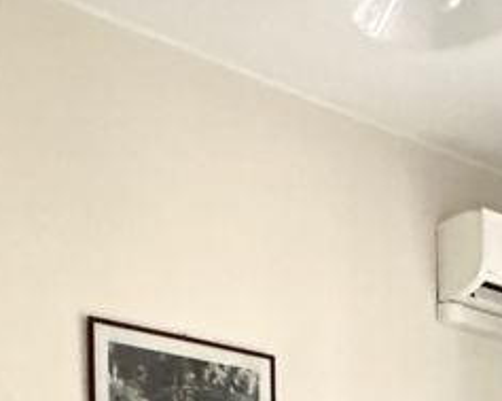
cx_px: 311
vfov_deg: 17.0
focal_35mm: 75
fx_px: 1113
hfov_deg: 25.4
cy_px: 710
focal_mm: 2.22
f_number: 2.2
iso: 1250
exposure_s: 1/50
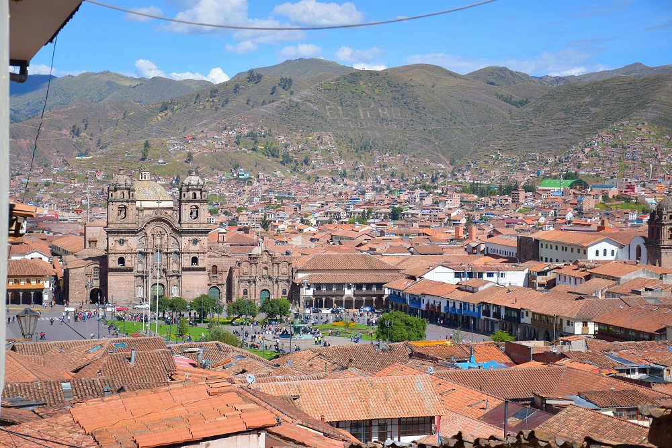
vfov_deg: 18.9
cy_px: 224
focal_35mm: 72
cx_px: 336
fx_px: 1344
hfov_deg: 28.1
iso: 200
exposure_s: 1/2000
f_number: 4.5
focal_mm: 48
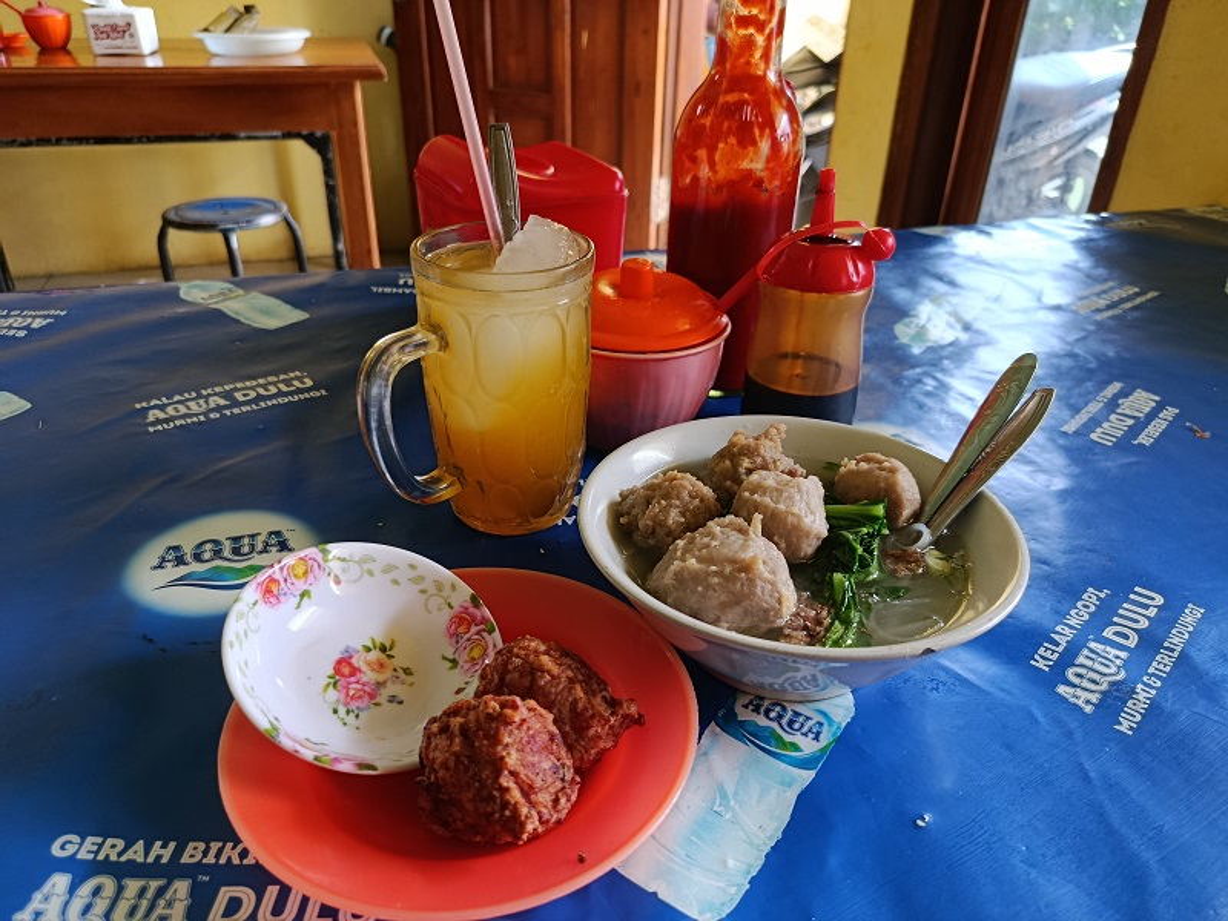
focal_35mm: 24
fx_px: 851
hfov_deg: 71.6
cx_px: 614
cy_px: 460
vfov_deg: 56.8
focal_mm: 5.24
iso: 890
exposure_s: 1/100
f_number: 1.7
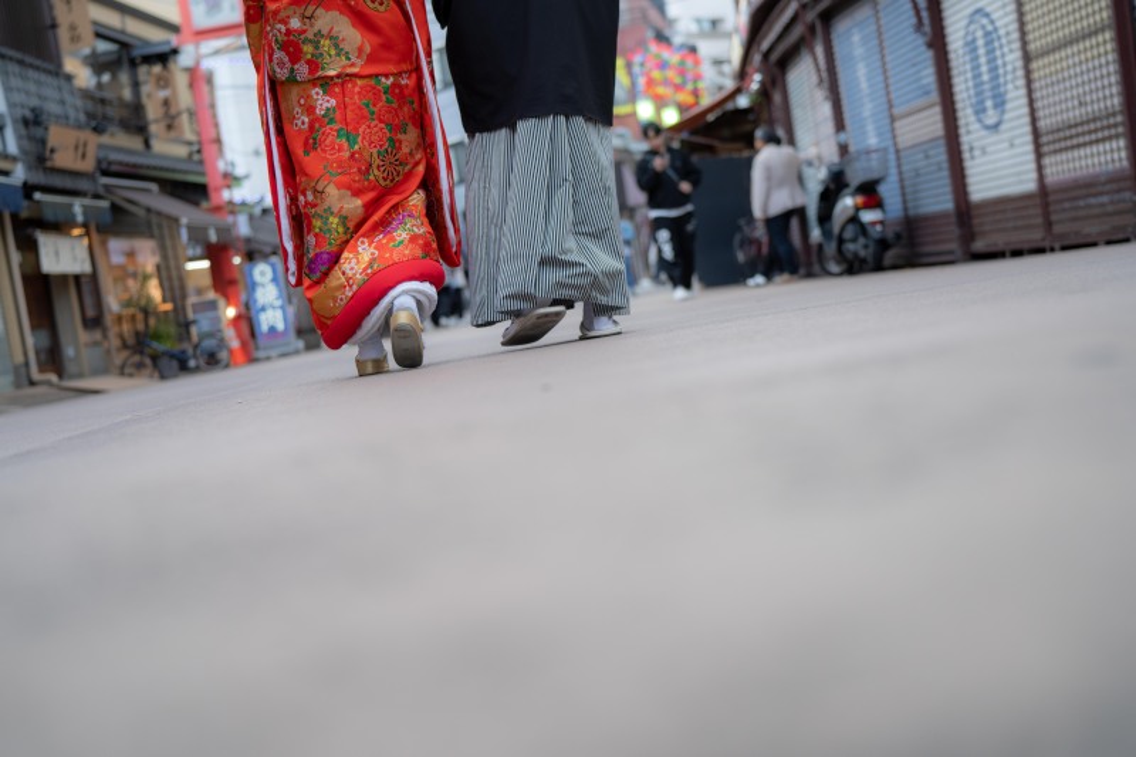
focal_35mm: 50
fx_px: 1577
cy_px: 378
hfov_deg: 39.6
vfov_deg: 27.0
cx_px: 568
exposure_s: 1/250
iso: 400
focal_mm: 50
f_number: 2
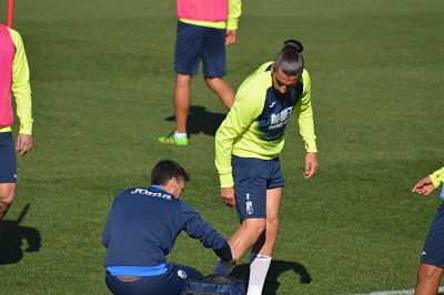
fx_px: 5545
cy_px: 148
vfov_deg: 3.0
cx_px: 222
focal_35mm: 450
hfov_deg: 4.6
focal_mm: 300
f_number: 7.1
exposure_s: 1/2000
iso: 360
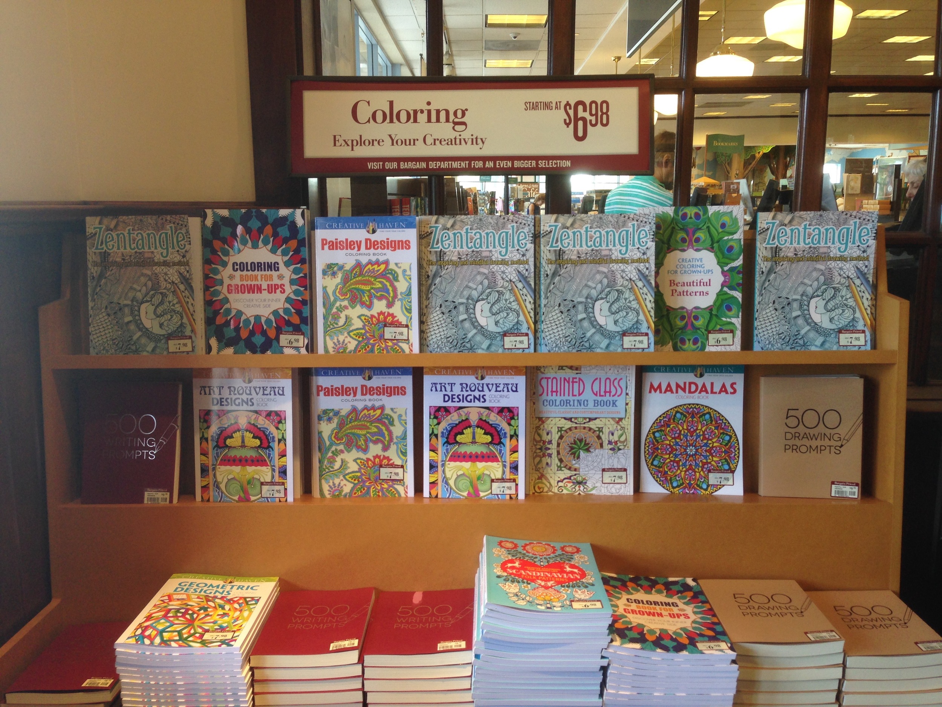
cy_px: 354
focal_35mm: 33
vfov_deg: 42.9
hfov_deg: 55.4
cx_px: 471
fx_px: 898
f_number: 2.4
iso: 50
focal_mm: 4.12
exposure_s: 1/30
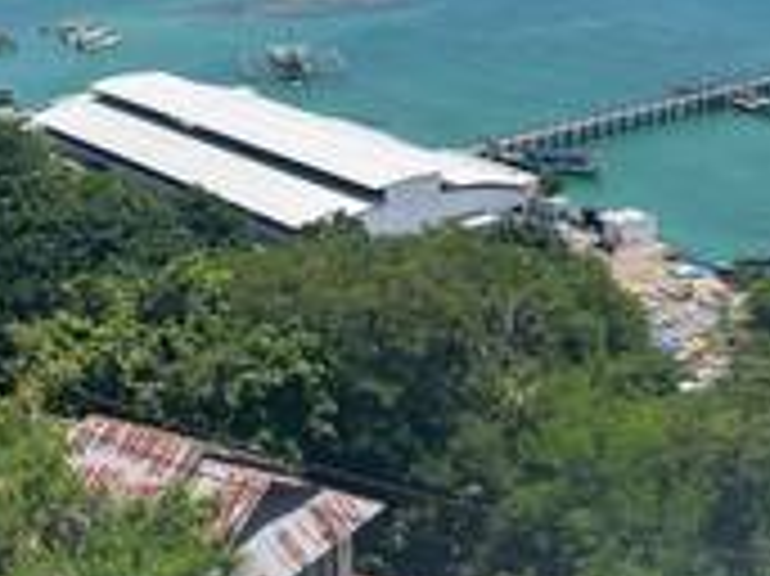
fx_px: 1623
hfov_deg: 26.7
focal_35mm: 73
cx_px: 374
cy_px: 9
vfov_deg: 19.6
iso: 32
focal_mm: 4.2
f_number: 1.6
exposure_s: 1/4000
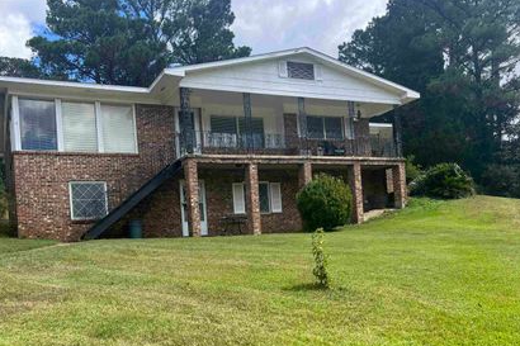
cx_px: 214
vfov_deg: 39.4
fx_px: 476
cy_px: 234
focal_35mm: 33
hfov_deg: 56.9
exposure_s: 1/2008
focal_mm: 5.7
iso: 50
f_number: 1.5
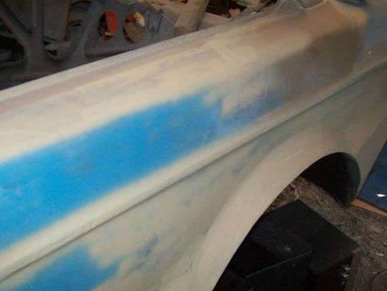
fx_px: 526
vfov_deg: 30.7
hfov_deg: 40.2
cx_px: 236
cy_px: 187
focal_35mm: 47
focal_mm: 6
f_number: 2.7
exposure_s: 1/64
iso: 200
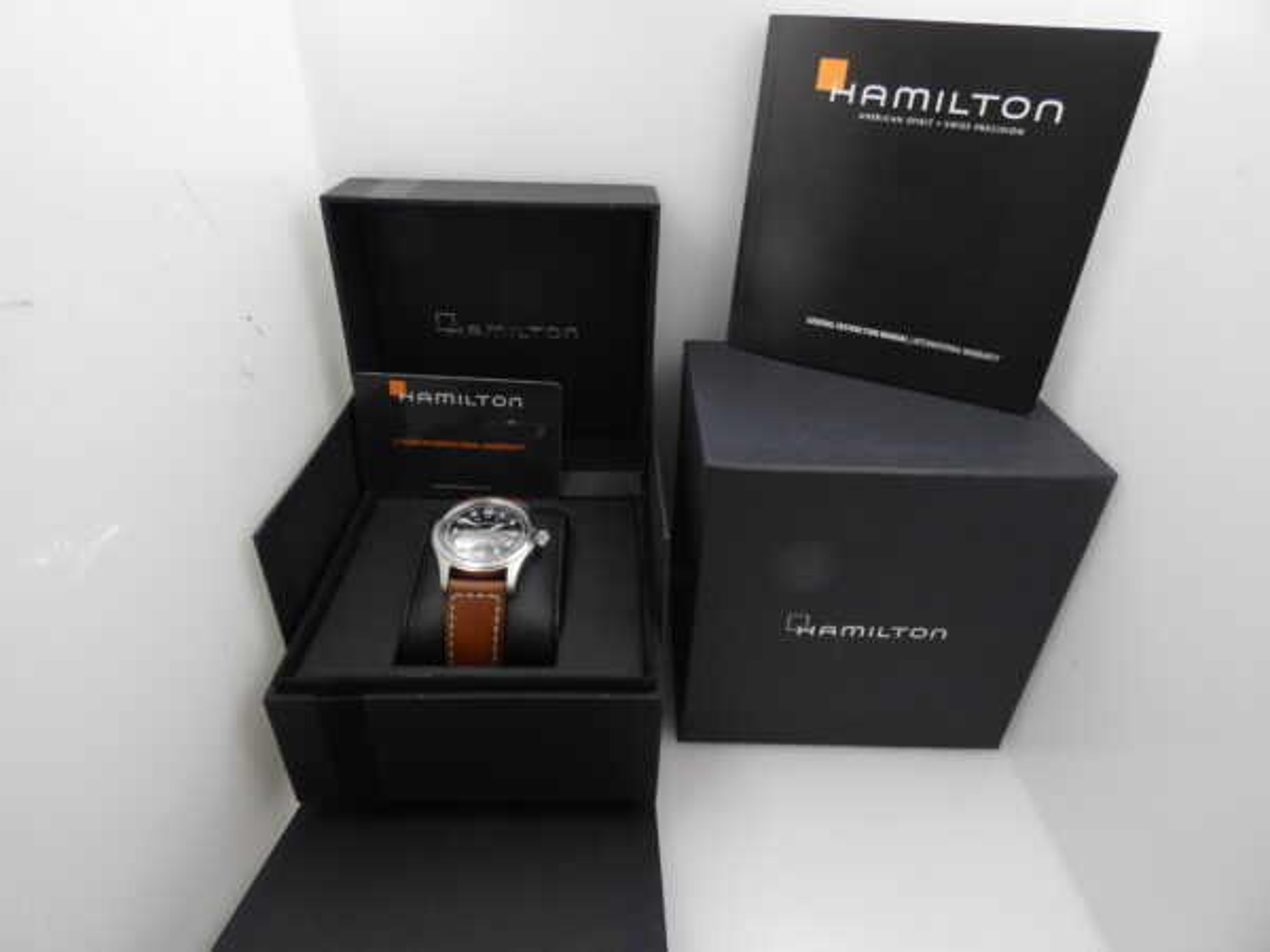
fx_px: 734
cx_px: 635
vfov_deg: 66.0
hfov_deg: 81.7
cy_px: 476
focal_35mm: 20
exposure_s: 1/100
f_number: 2.8
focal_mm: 3.6
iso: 80
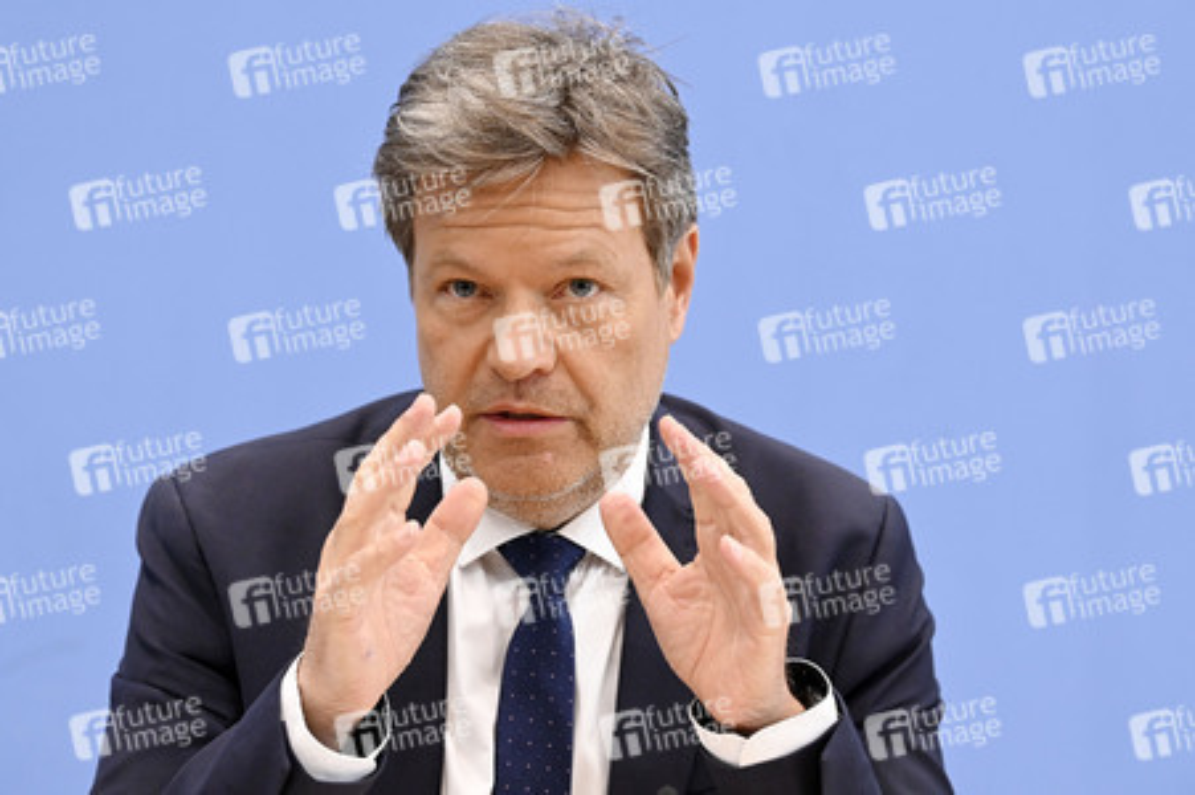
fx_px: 4312
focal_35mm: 130
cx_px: 598
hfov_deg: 15.8
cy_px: 398
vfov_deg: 10.5
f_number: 5.6
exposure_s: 1/640
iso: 5000
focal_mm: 130
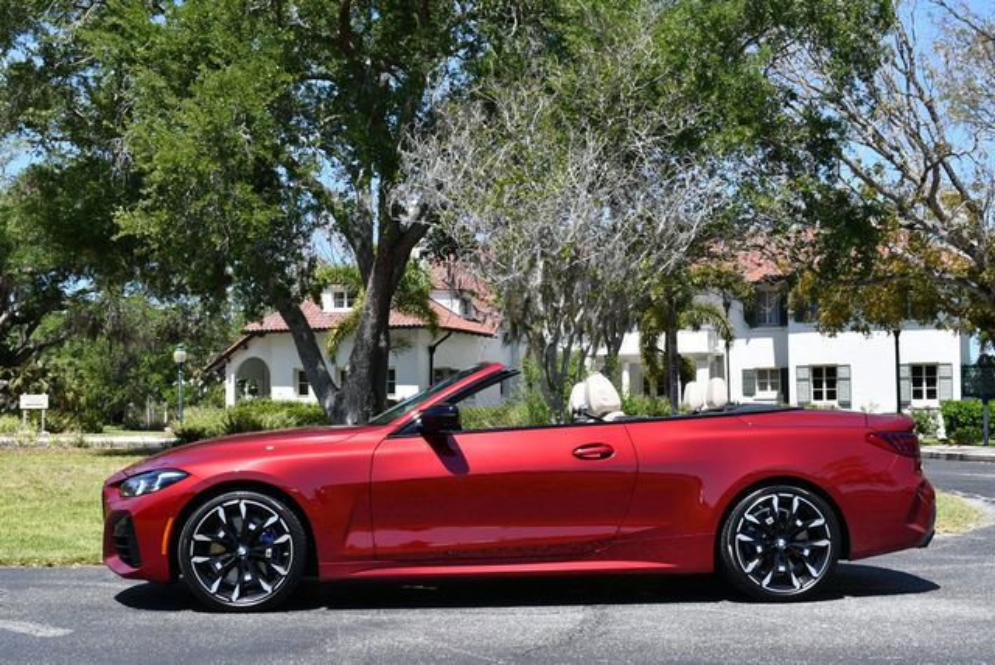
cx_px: 498
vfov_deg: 28.1
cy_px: 332
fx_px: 1328
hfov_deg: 41.1
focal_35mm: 48
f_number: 8
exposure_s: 1/250
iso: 110
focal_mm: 24
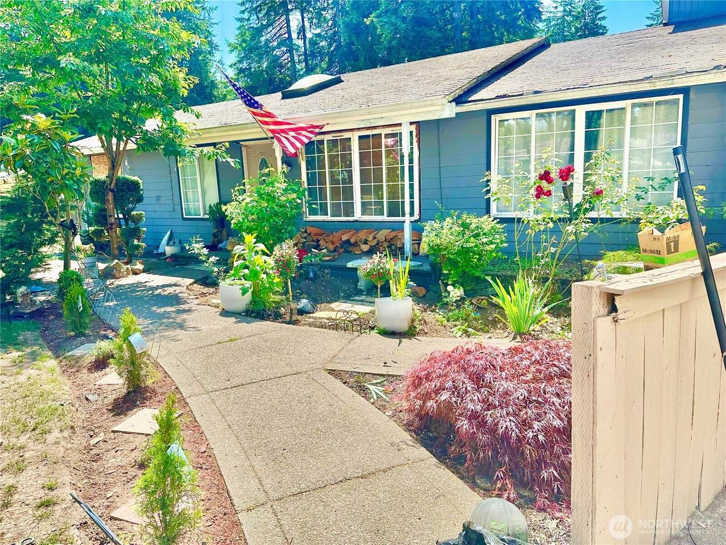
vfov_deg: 56.8
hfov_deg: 71.6
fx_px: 503
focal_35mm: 24
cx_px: 363
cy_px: 272
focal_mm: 6.86
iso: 80
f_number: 1.78
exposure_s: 1/2070
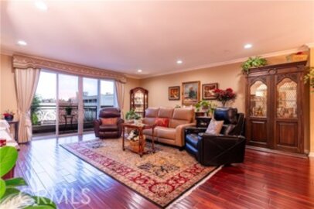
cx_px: 157
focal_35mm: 17
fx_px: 148
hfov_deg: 93.3
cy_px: 104
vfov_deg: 70.3
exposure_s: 1/50
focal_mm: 17
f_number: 8
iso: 400
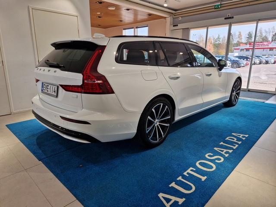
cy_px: 104
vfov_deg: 58.9
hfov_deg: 73.9
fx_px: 183
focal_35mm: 23
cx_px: 138
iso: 50
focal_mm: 5.4
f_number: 1.8
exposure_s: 1/180
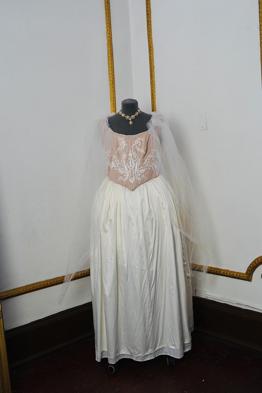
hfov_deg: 35.9
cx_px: 131
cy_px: 196
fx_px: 404
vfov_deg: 51.9
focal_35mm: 37
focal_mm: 37
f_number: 5
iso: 1000
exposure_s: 1/160
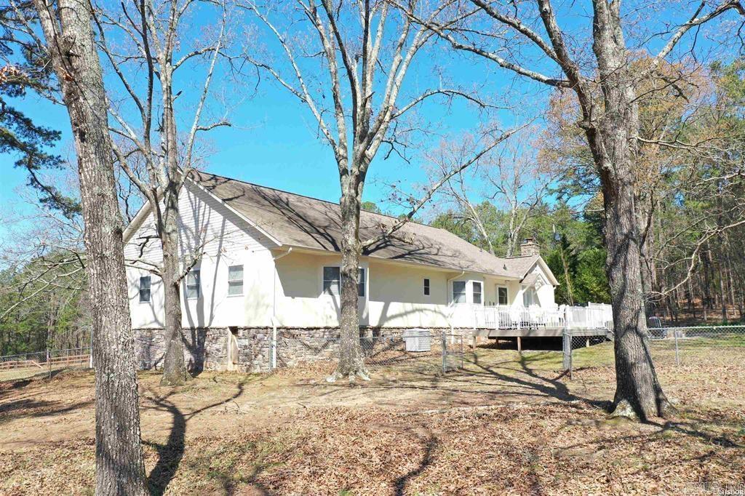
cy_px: 248
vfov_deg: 46.4
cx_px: 372
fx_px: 579
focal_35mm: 28
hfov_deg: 65.5
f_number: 5
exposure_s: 1/240
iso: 100
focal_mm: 10.26
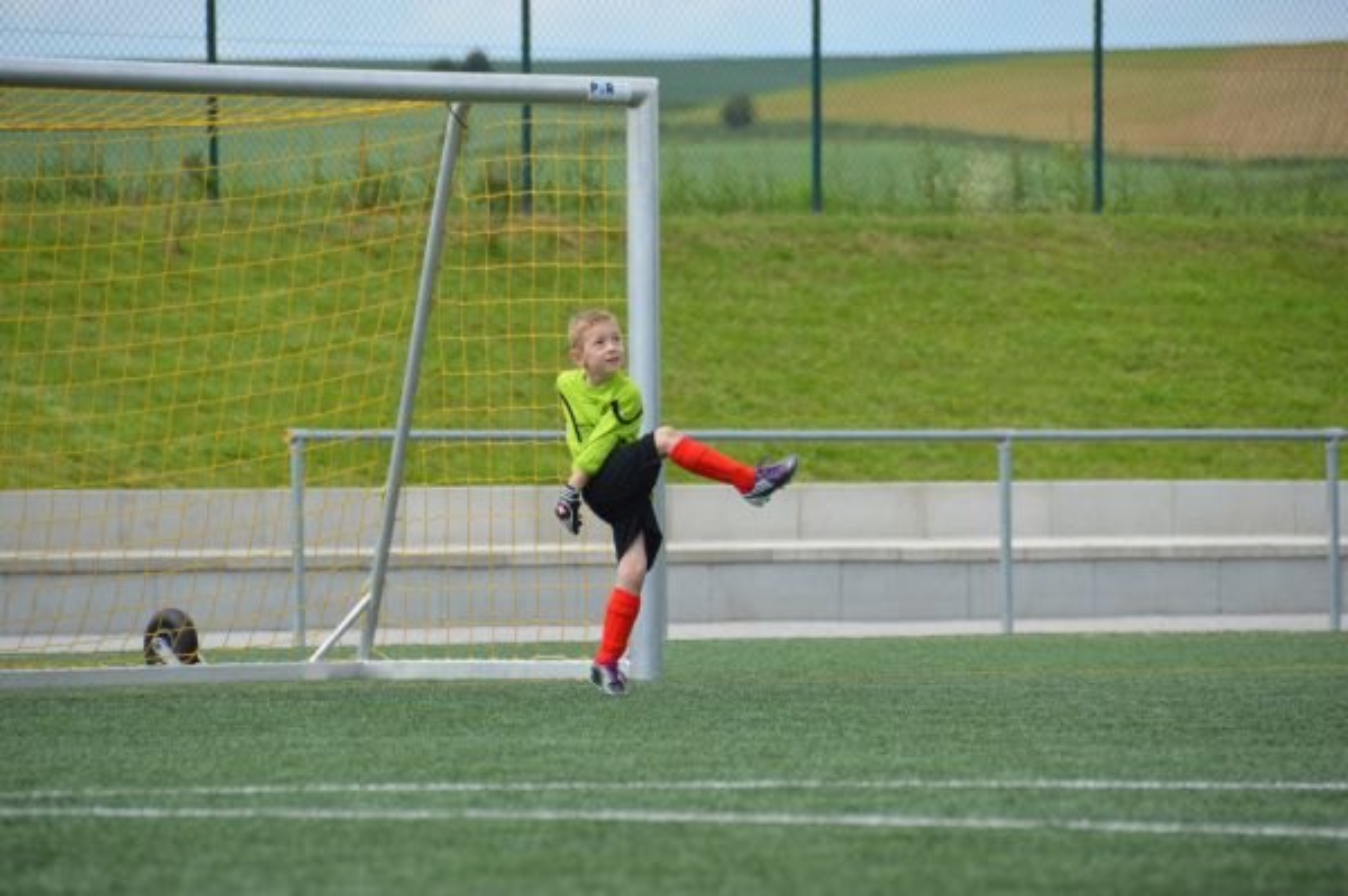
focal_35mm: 300
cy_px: 448
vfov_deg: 4.6
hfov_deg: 6.9
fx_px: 11224
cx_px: 674
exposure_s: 1/1250
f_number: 5.6
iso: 400
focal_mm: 200
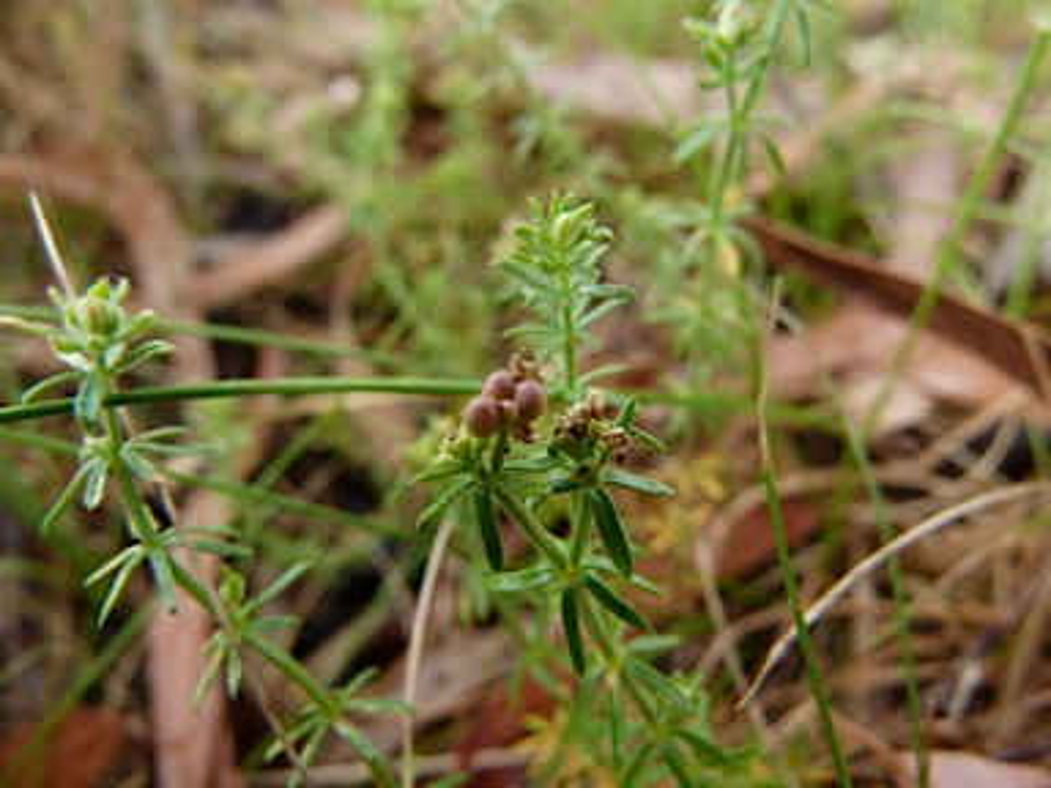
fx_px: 759
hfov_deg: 69.4
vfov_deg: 54.9
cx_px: 526
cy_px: 394
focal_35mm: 25
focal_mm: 4.5
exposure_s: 1/100
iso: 100
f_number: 3.6
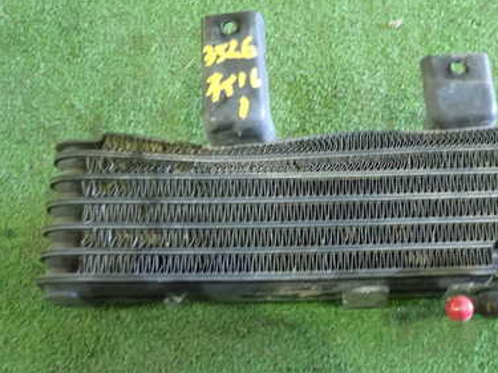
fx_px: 690
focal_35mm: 48
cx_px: 376
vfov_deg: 30.2
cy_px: 163
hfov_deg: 38.6
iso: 800
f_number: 2.3
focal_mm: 5.4
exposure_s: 1/25
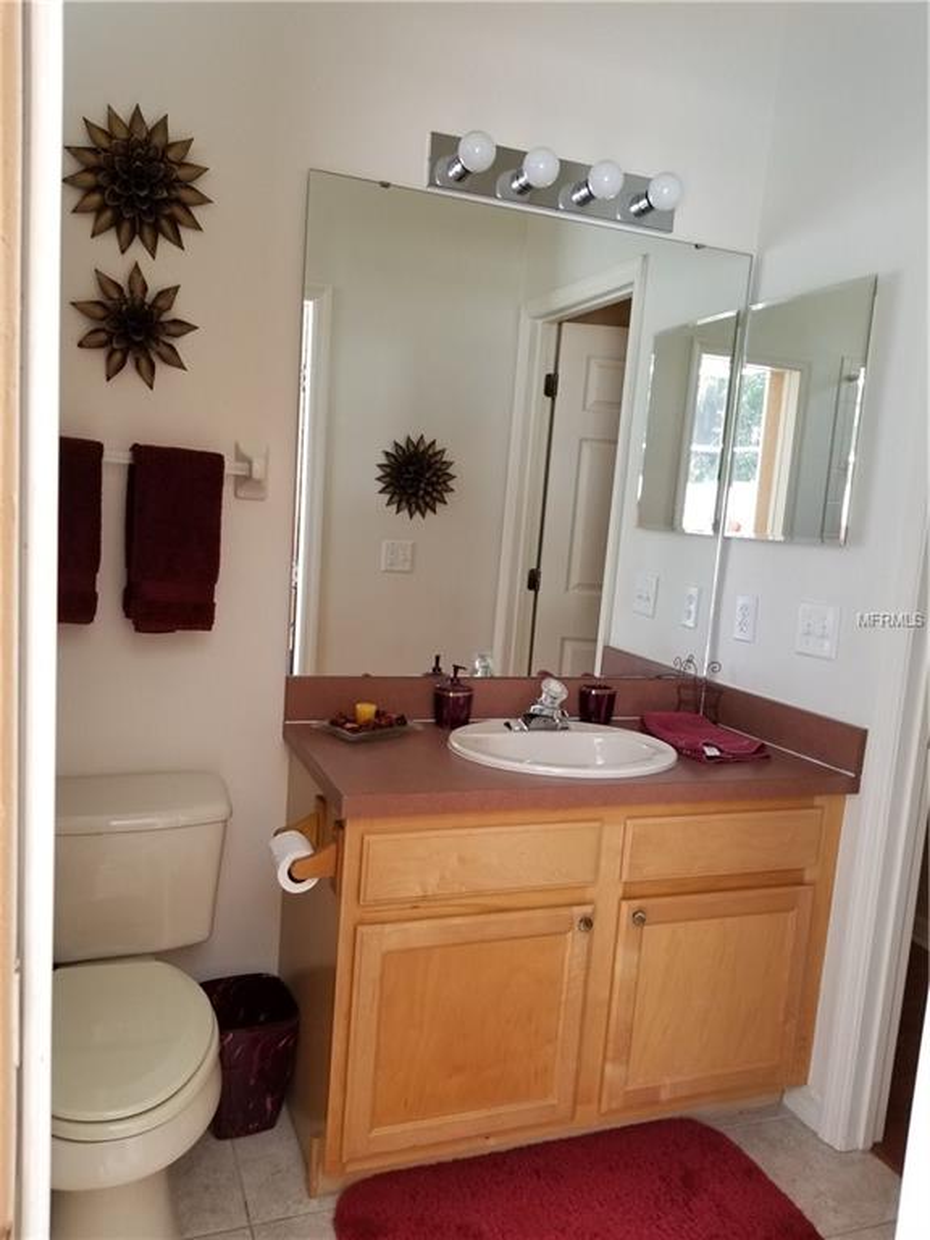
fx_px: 931
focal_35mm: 26
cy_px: 620
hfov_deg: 53.1
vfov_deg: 67.3
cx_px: 465
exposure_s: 1/60
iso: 80
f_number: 1.7
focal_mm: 4.25
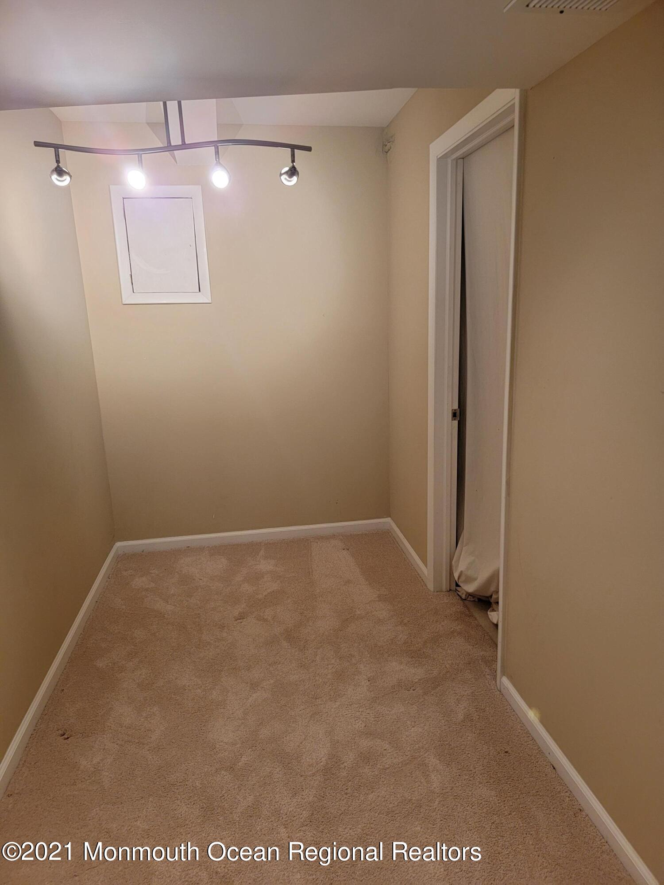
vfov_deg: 71.6
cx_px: 332
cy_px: 442
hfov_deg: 56.8
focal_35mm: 24
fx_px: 614
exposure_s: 1/39
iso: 200
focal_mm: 6.7
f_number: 1.8
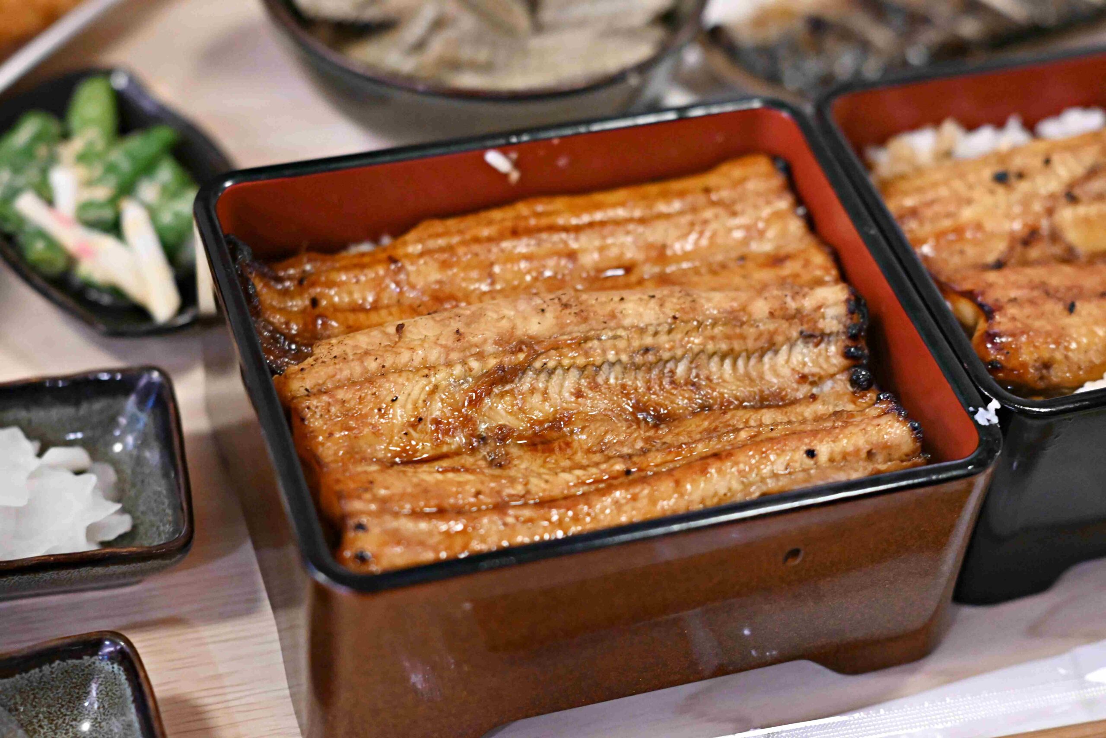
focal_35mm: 75
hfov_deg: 27.0
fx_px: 2304
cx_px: 553
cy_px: 369
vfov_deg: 18.2
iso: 3200
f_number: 2.2
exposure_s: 1/200
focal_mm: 50
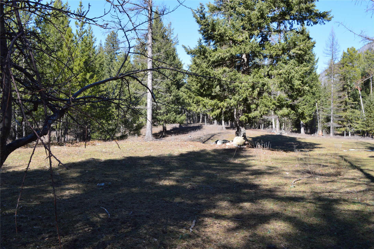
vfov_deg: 47.8
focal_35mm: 27
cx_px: 187
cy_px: 124
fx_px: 280
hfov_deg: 67.4
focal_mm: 18
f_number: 10
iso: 400
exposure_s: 1/200
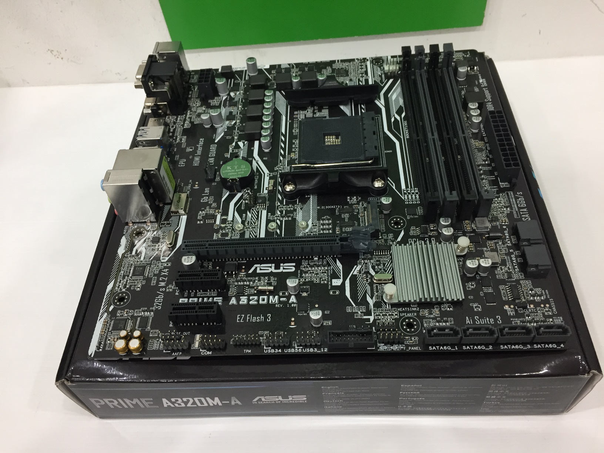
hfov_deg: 61.7
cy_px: 226
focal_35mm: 29
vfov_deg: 48.2
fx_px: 506
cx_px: 302
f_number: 2.2
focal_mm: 4.15
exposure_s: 1/33
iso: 100
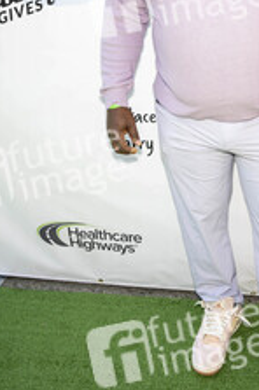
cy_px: 84
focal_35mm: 43
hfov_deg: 29.9
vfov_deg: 43.6
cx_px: 228
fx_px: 465
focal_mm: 24
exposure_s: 1/200
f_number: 5.6
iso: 200
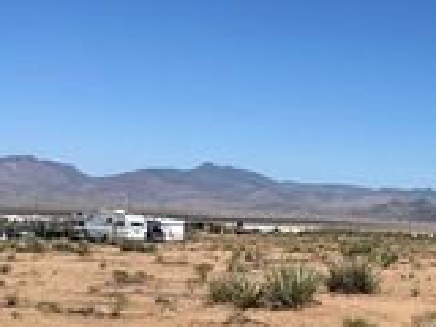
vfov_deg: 17.5
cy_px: 375
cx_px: 654
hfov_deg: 20.6
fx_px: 1020
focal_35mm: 81
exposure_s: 1/6173
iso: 50
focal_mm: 5.1
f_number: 1.6
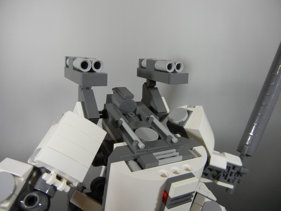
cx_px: 140
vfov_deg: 46.8
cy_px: 106
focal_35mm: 30
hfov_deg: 60.0
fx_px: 244
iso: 400
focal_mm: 5.4
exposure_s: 1/58.3
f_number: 3.5
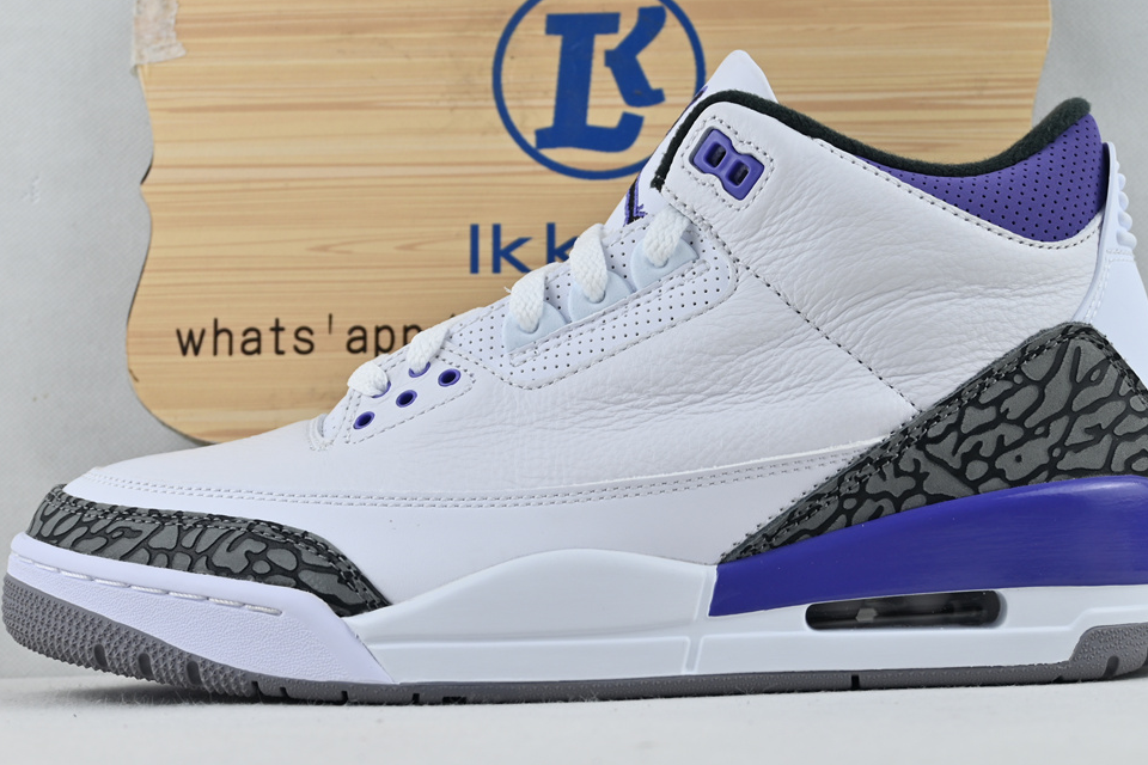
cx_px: 597
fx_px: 1943
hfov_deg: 32.9
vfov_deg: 22.3
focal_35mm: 61
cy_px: 432
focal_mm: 32.5
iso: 100
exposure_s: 1/80
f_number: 5
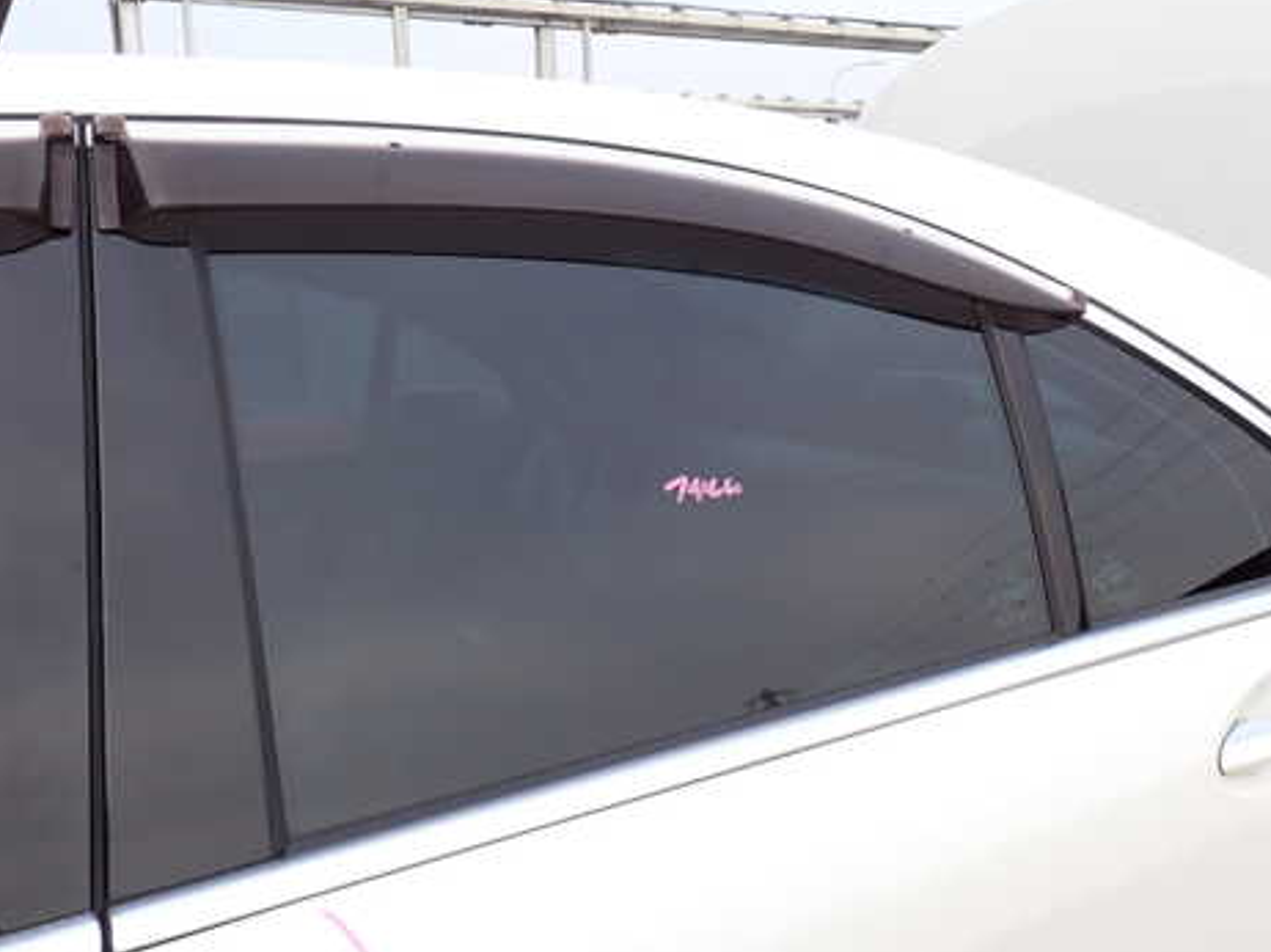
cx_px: 688
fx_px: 1431
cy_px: 537
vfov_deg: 36.7
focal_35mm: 39
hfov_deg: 47.8
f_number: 3.2
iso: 100
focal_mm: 5.4
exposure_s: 1/400
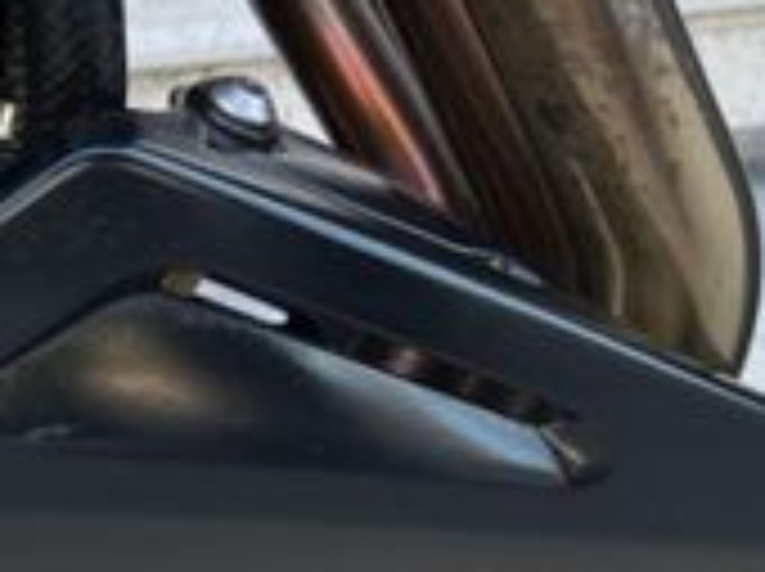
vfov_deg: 15.0
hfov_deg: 17.3
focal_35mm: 98
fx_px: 2163
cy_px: 459
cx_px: -504
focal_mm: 5.1
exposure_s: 1/121
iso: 50
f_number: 1.6
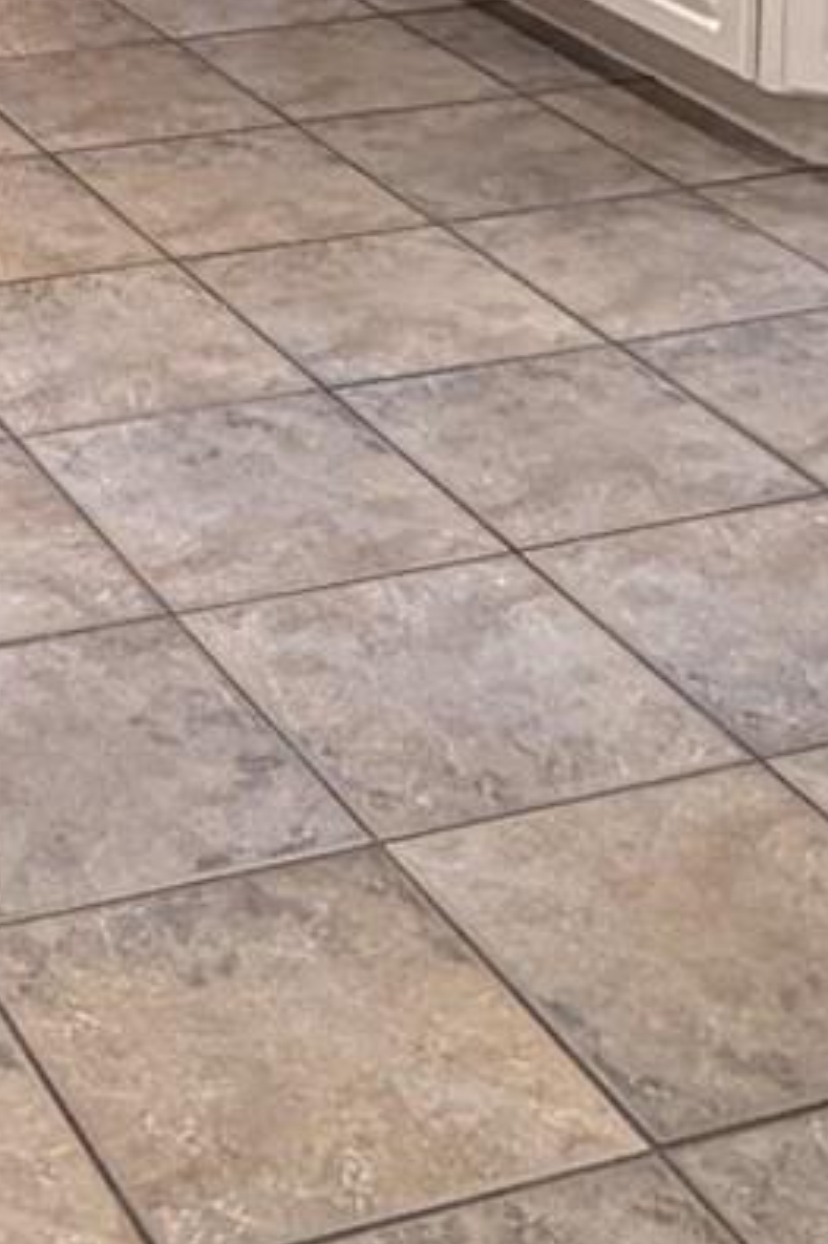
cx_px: -176
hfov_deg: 15.5
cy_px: -705
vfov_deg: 20.1
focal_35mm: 85
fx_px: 2935
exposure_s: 1/60
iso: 200
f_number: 2.2
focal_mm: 2.22
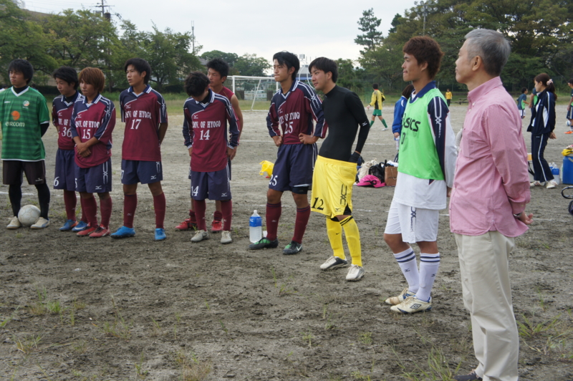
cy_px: 190
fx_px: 763
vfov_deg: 28.0
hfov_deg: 41.1
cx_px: 286
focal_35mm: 48
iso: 200
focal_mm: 32
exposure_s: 1/200
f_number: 6.3
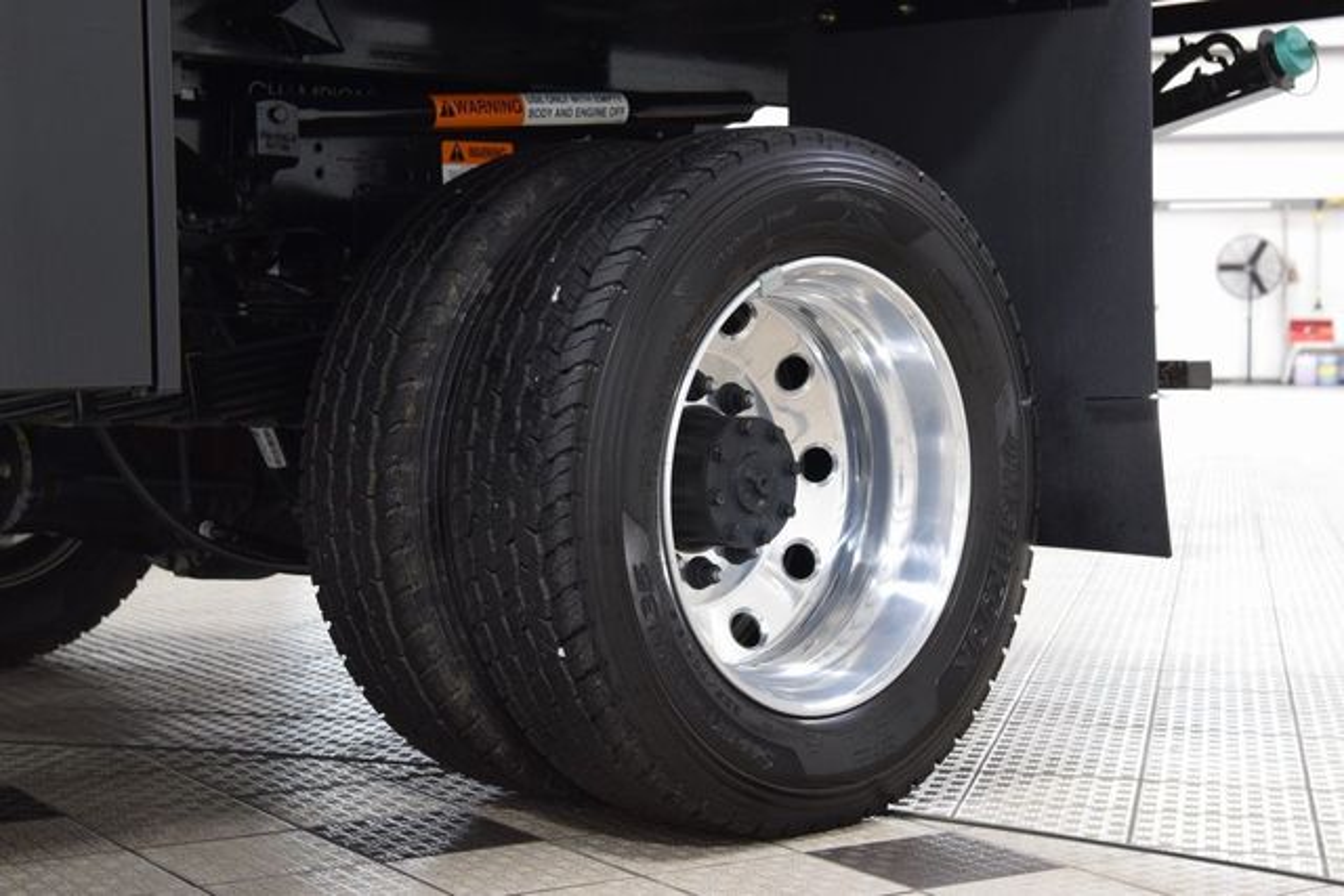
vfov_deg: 20.6
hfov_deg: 30.5
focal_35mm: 66
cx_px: 672
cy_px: 448
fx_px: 2464
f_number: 6.3
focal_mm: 44
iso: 1250
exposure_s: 1/15
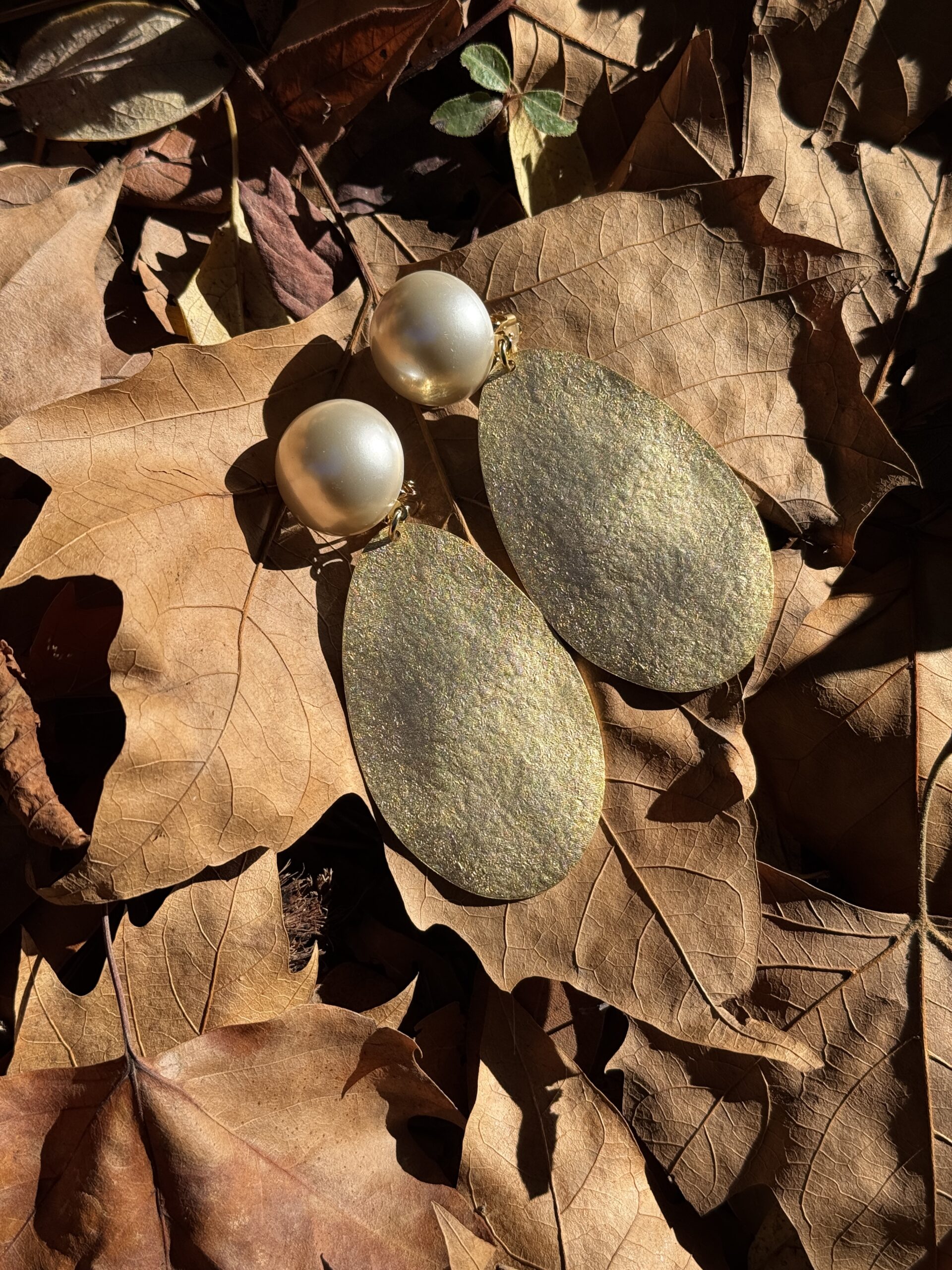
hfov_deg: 30.3
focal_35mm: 48
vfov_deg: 39.7
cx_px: 476
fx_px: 1760
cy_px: 635
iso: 64
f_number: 1.78
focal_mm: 6.76
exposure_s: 1/4608
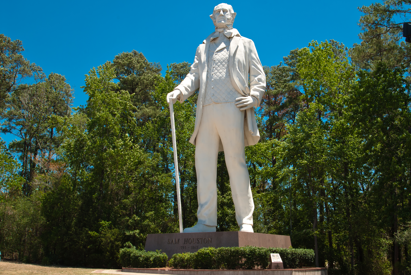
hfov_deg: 53.1
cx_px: 206
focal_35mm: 36
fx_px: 411
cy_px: 138
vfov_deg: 37.0
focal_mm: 24
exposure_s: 1/60
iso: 100
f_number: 16
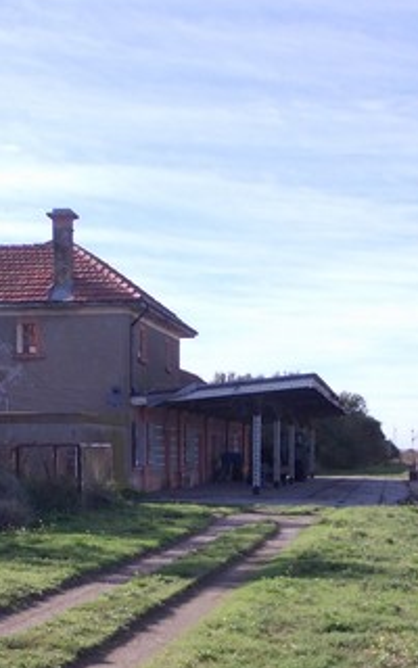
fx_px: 1294
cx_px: 196
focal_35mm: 71
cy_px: 505
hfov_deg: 18.3
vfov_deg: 28.5
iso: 80
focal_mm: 4
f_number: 5.4
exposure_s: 1/200
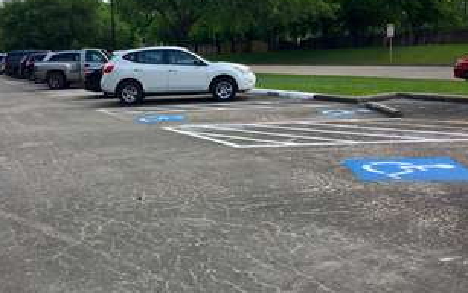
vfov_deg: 31.8
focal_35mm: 40
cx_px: 169
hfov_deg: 48.7
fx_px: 510
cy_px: 108
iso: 25
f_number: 2.2
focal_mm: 4.15
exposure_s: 1/1068
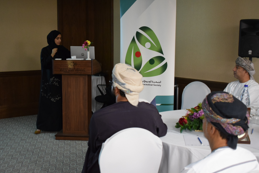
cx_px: 129
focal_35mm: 49
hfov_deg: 40.3
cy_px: 86
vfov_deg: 27.5
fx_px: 353
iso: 2500
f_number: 4.5
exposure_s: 1/60
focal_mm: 32
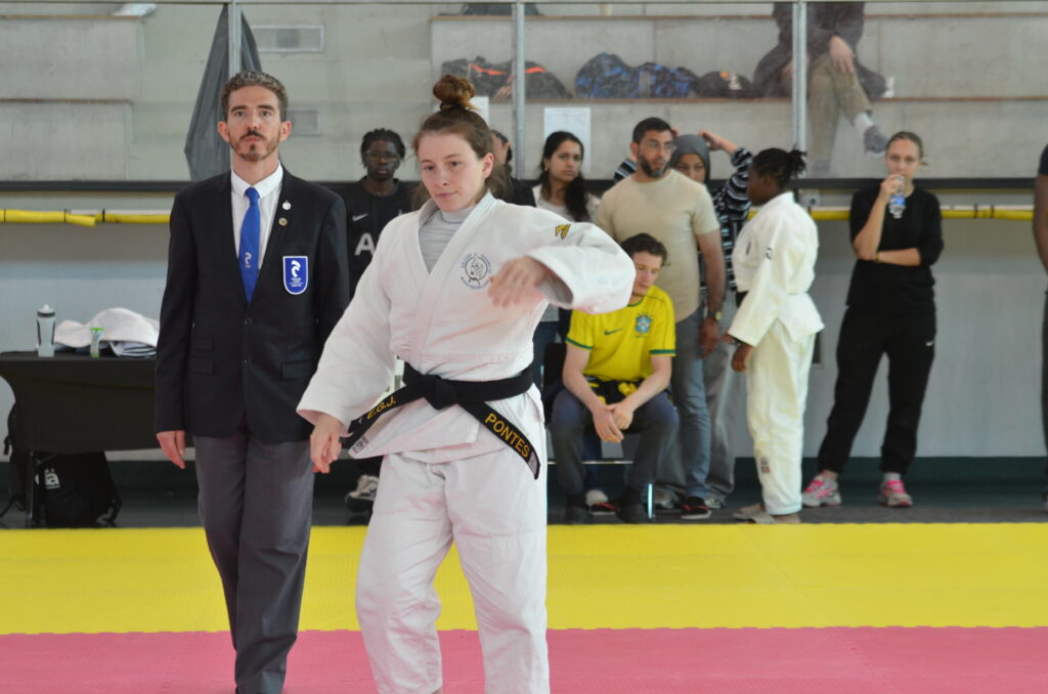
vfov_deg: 12.1
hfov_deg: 18.2
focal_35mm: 112
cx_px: 524
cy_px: 347
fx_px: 3268
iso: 800
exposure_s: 1/250
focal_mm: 75
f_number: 4
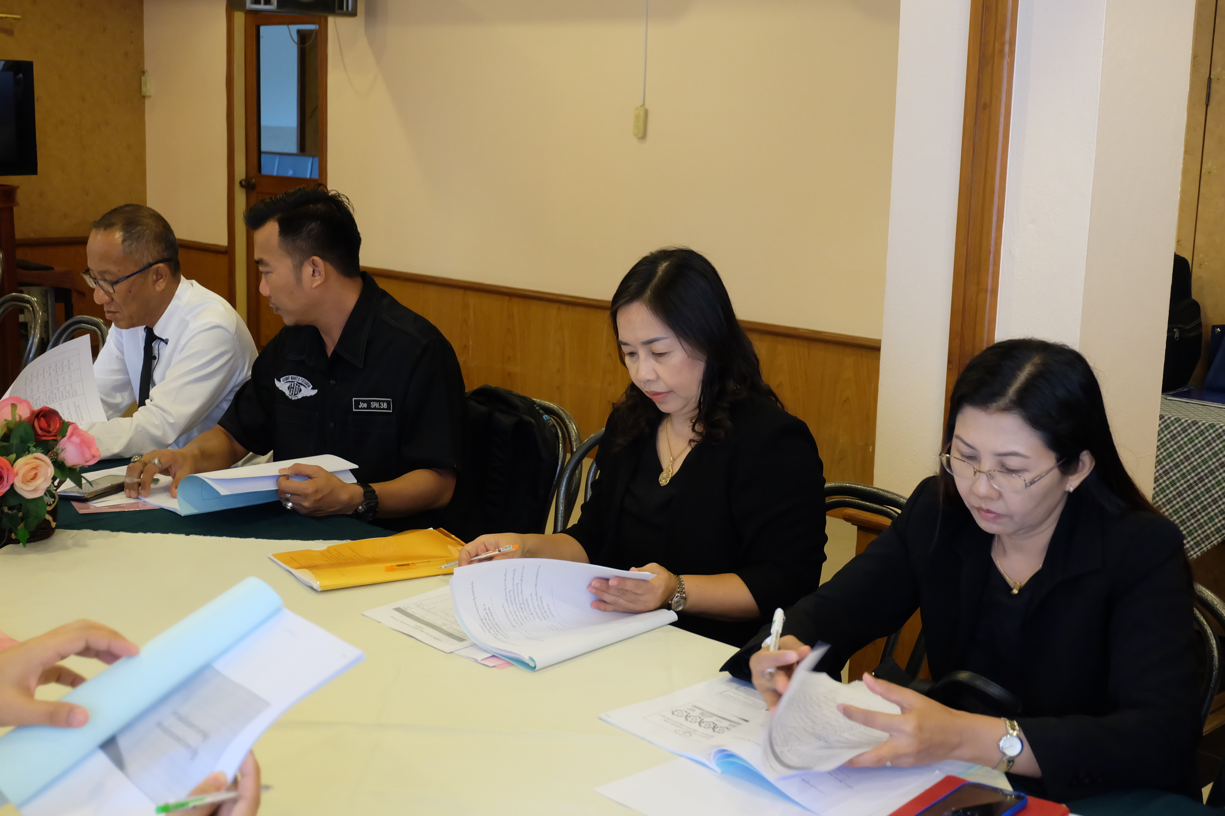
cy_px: 408
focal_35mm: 44
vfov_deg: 30.5
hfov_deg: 44.5
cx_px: 612
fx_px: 1497
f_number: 4.7
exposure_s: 1/52
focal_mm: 29.5
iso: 3200
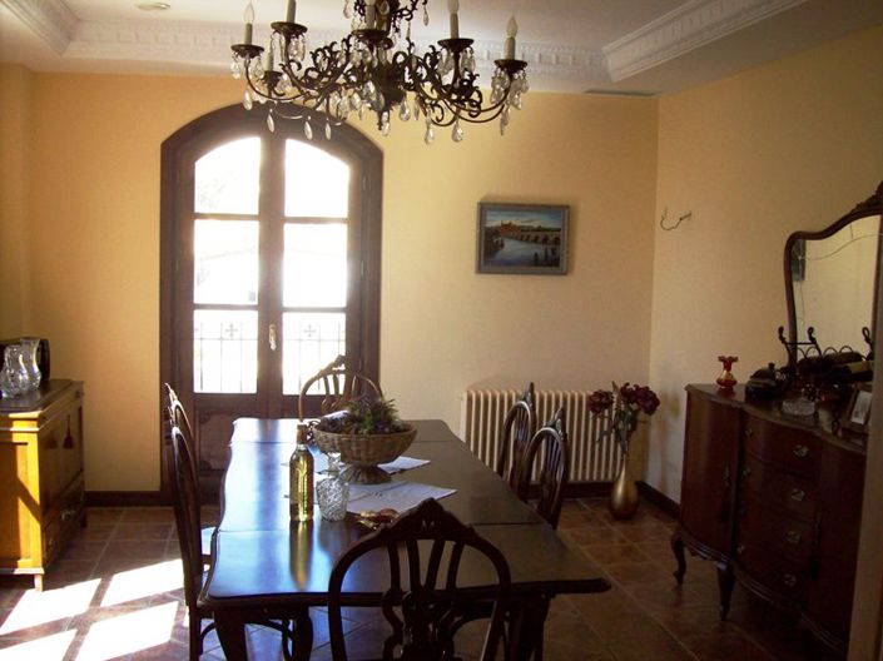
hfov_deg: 51.4
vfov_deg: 39.6
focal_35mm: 36
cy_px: 330
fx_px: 918
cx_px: 442
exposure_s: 1/156
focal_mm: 6
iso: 200
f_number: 2.7
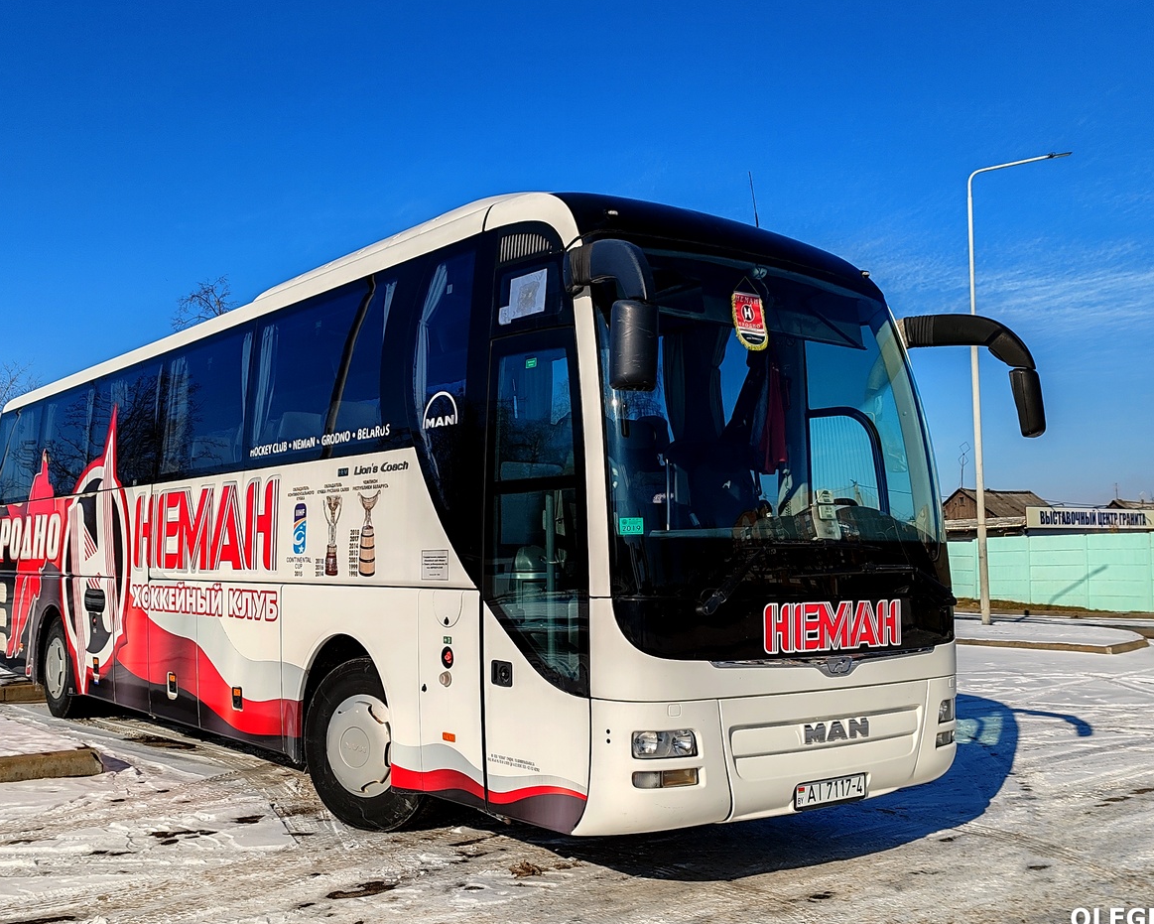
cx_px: 536
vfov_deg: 41.2
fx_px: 1230
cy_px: 481
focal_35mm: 36
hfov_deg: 50.2
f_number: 1.9
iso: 50
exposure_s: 1/1400
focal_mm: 6.12
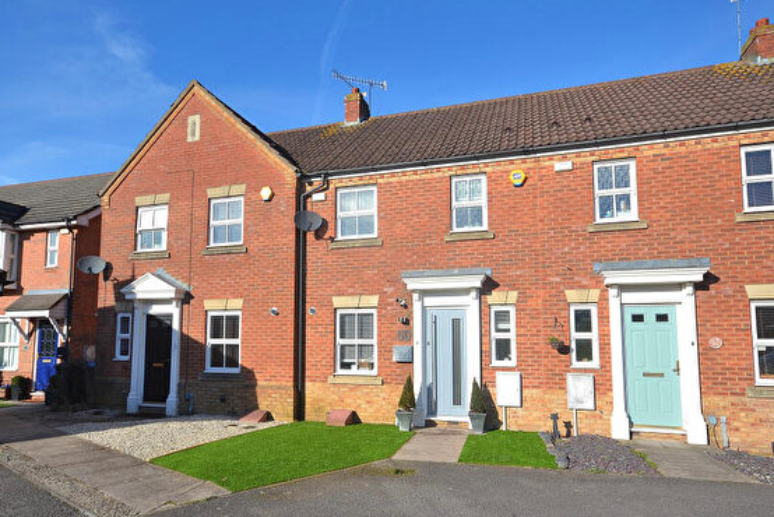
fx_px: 530
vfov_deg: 51.8
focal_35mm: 25
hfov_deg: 72.1
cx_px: 353
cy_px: 297
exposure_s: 1/250
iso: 100
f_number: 8
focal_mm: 13
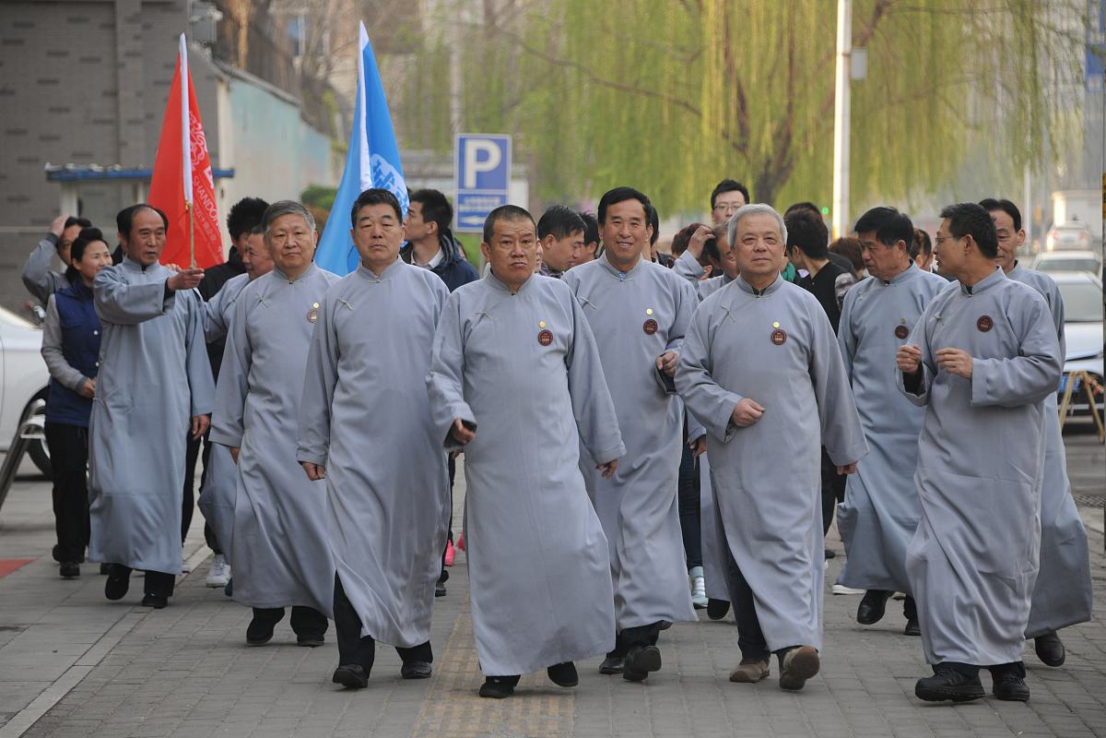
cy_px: 369
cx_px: 553
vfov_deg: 7.2
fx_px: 5837
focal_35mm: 190
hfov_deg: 10.8
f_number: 5.6
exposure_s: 1/250
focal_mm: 190
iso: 500
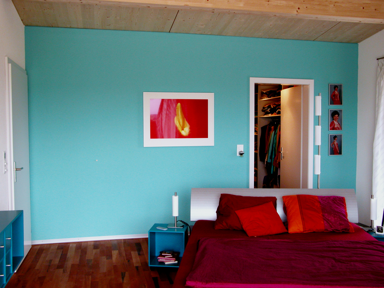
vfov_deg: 40.7
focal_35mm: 35
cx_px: 192
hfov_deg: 52.6
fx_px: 388
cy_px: 144
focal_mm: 8.9
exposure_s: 1/75.7
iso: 100
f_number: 3.2
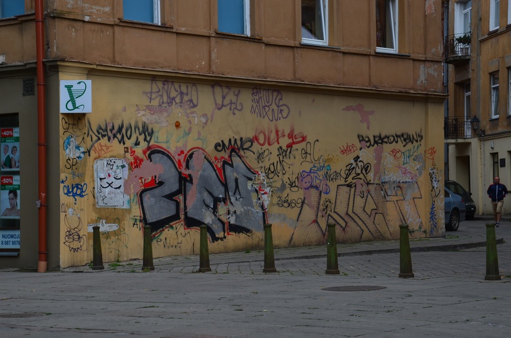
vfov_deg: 14.6
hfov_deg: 22.0
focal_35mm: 93
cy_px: 169
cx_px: 256
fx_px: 1317
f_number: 11
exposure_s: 1/125
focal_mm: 62
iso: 125
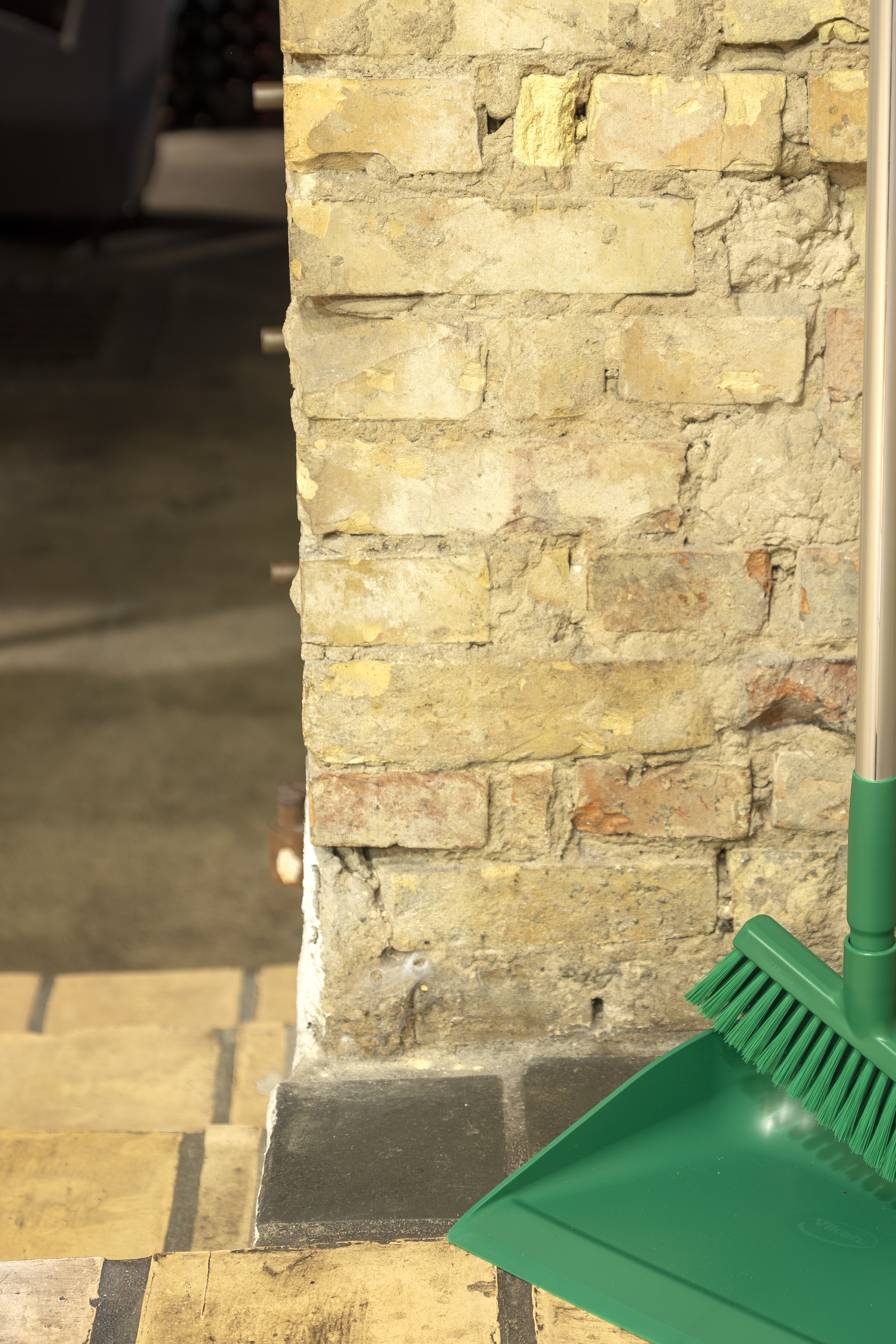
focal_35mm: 71
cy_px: 474
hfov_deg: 18.9
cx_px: 753
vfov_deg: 28.3
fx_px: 2651
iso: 100
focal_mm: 47.3
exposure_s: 4
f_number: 4
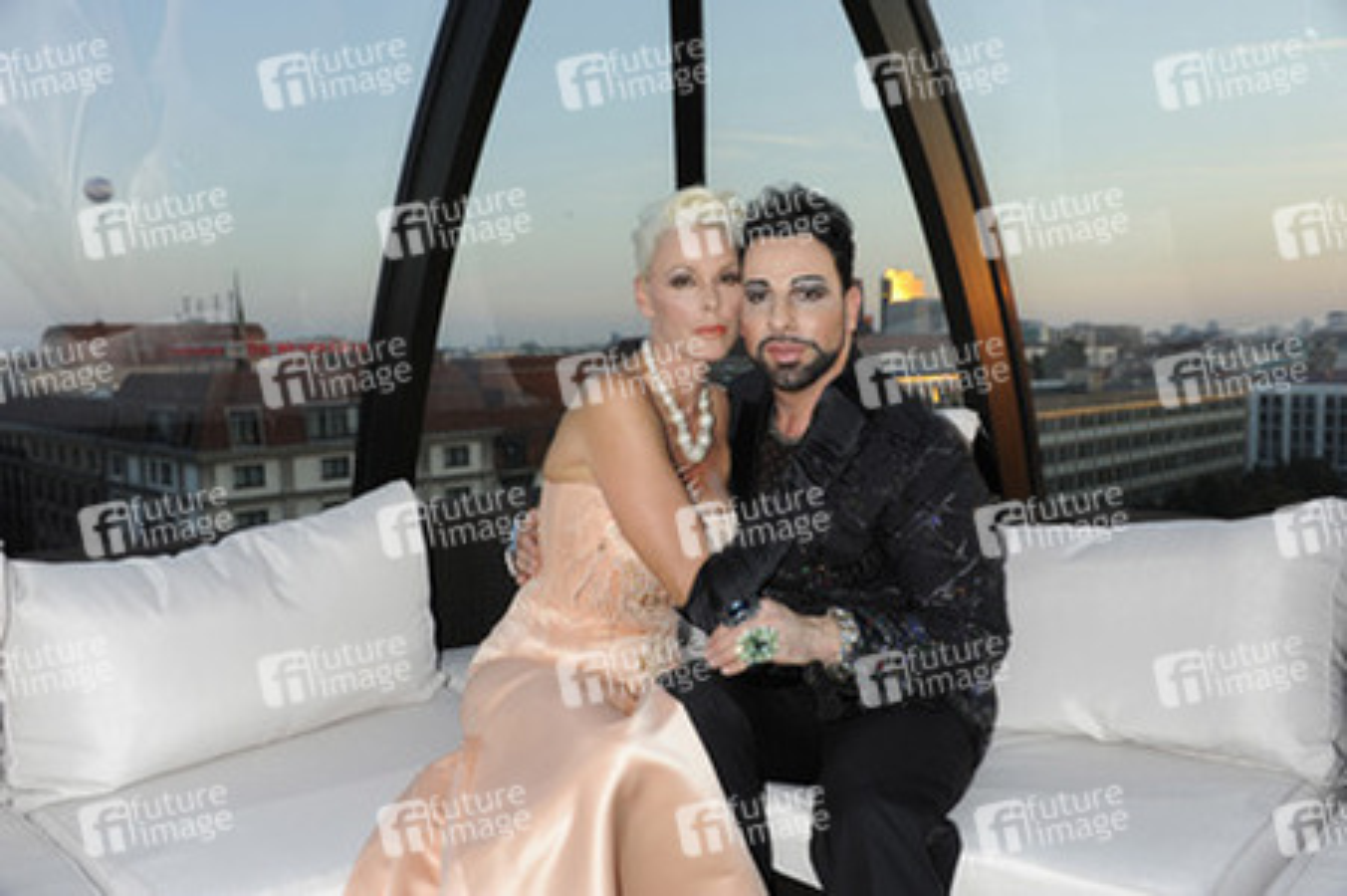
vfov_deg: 41.1
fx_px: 1196
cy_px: 448
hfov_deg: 58.8
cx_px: 674
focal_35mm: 32
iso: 640
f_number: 5.6
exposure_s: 1/160
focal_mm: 32
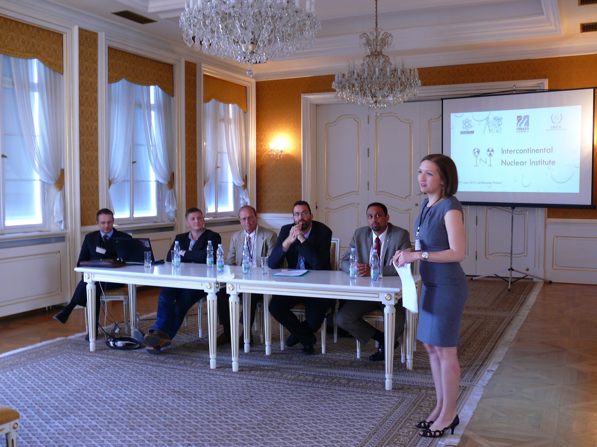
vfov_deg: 37.7
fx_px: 655
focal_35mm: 38
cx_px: 298
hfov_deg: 49.0
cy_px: 224
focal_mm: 8
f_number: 2.8
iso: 100
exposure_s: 1/8
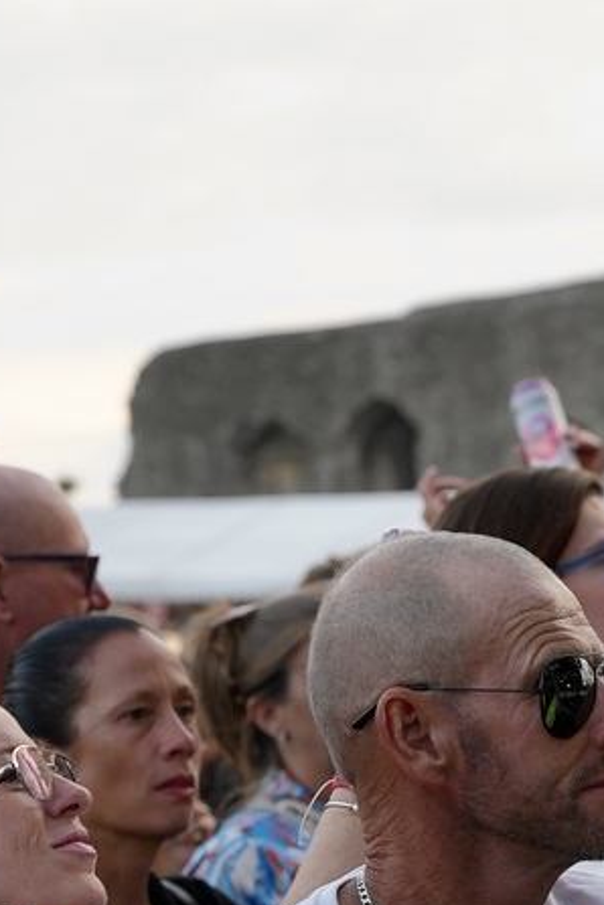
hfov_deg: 7.1
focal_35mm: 191
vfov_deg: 10.7
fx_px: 4806
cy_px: 957
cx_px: 726
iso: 400
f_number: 4
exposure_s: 1/160
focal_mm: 57
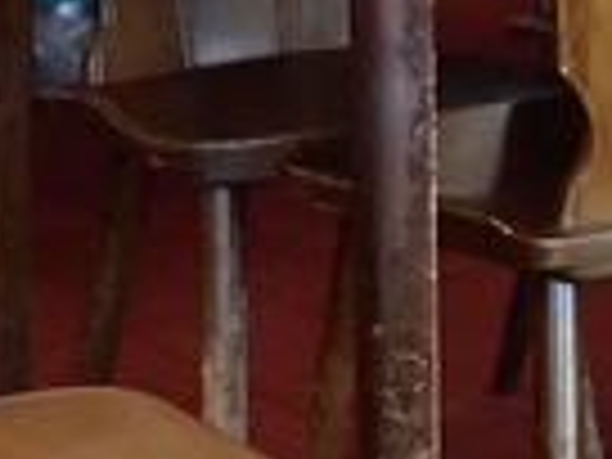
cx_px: 1382
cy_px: -436
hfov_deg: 10.0
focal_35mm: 177
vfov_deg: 8.0
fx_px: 3129
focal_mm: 4.5
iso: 200
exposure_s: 1/125
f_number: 2
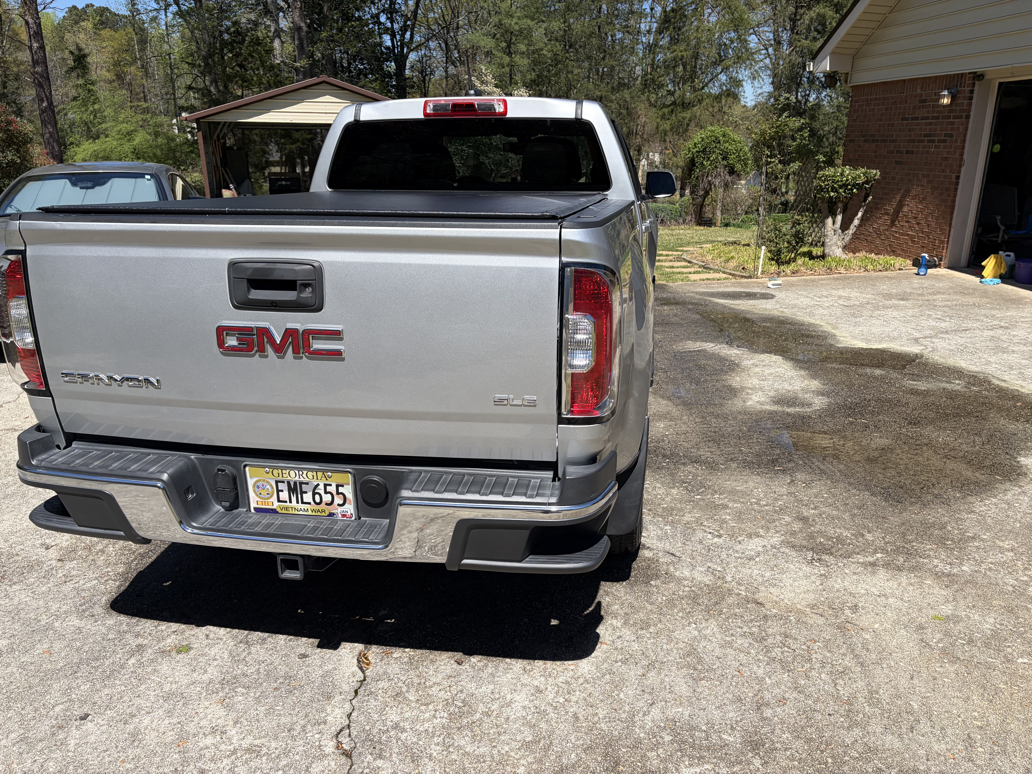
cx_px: 516
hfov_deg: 67.3
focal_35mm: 26
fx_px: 775
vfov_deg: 53.1
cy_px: 387
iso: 64
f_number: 1.6
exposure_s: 1/4950
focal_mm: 5.96
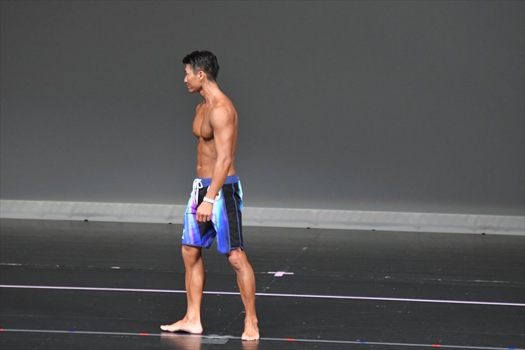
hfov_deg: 6.5
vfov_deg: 4.4
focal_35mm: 315
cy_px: 175
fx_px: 4592
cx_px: 262
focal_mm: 210
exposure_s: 1/400
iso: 5000
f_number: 5.6
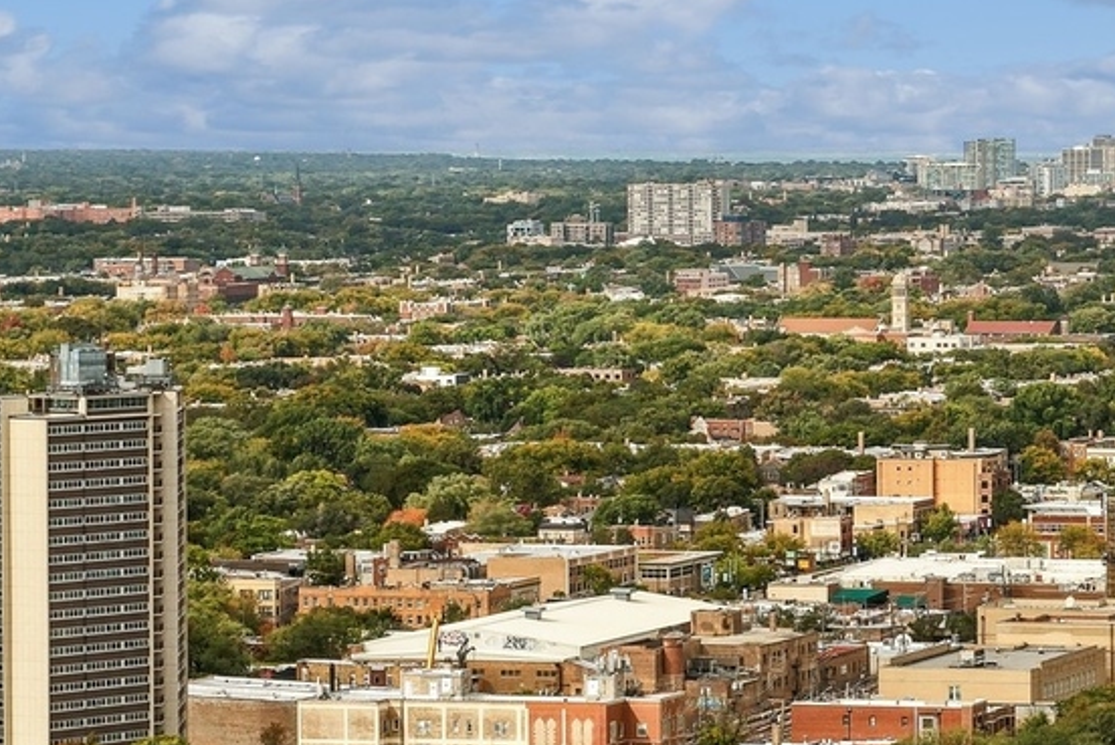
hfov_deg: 9.9
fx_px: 6354
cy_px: 267
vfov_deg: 6.7
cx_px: 1194
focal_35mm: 205
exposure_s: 1/500
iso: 200
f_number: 8
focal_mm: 70
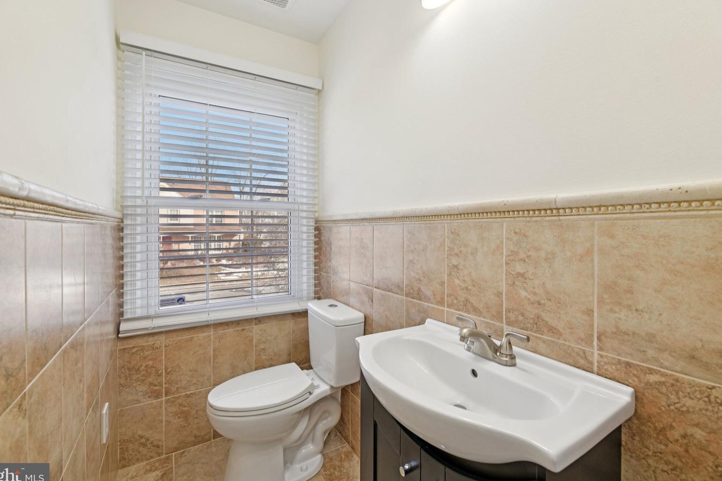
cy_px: 233
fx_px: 301
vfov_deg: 77.3
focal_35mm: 15
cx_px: 352
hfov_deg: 100.4
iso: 100
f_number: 8
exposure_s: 1/25
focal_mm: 14
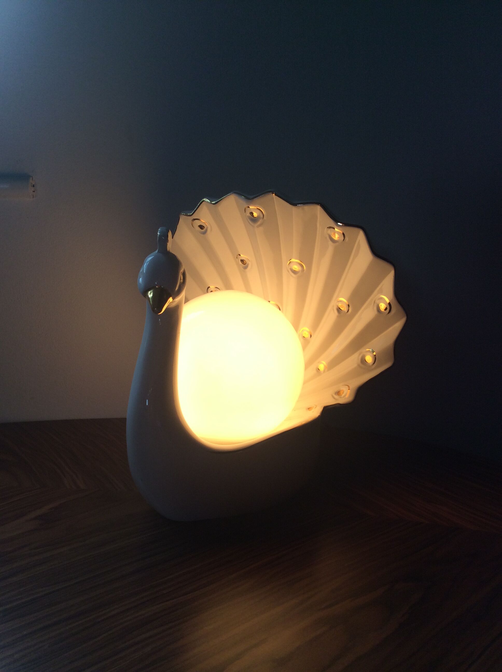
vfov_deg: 56.9
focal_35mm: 32
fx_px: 620
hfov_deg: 44.1
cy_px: 336
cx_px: 251
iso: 32
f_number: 2.4
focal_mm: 3.3
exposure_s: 1/50
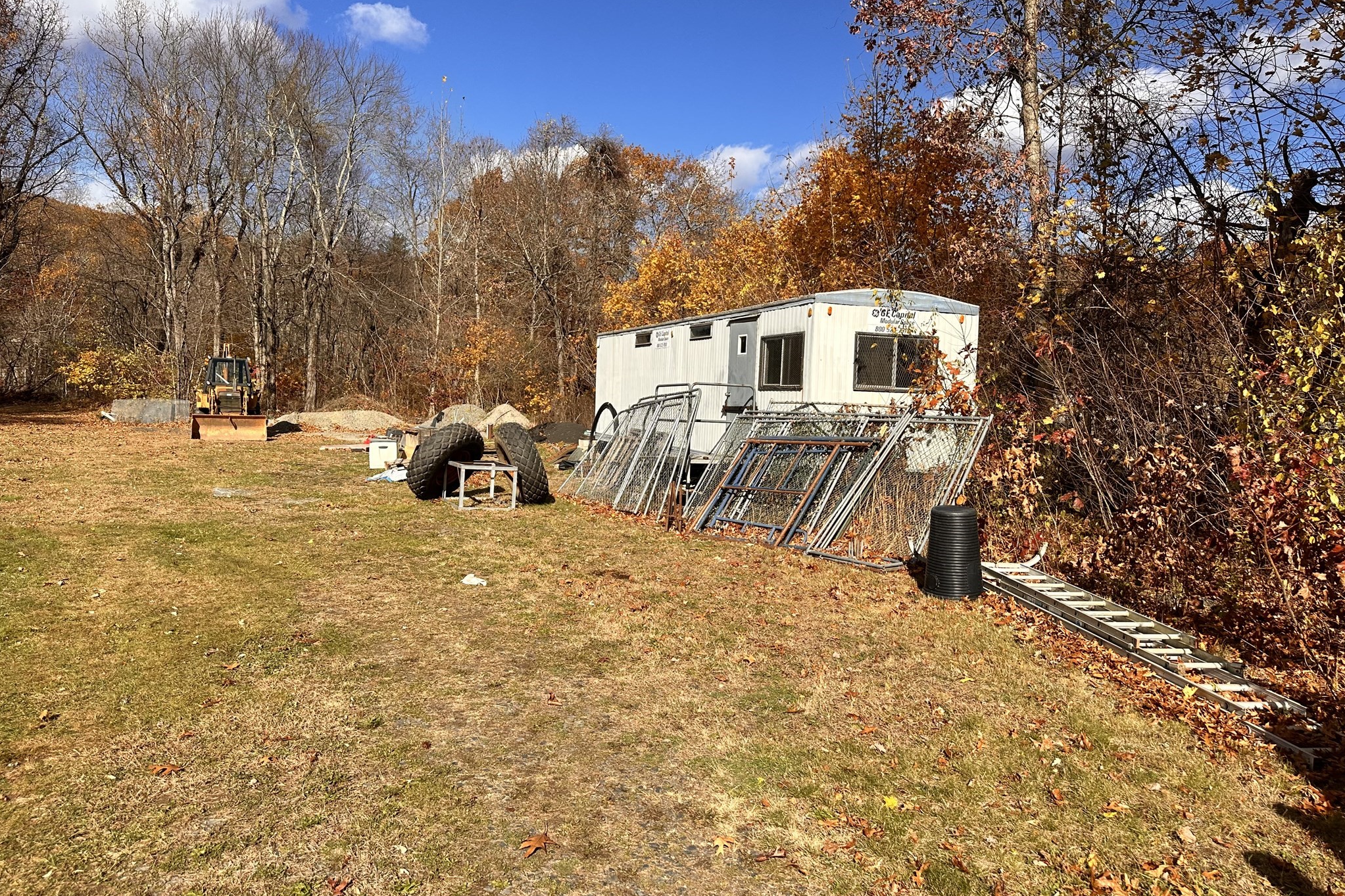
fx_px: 934
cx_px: 673
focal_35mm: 25
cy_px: 428
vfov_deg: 51.3
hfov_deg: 71.5
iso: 80
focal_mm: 6.86
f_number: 1.78
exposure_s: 1/5000
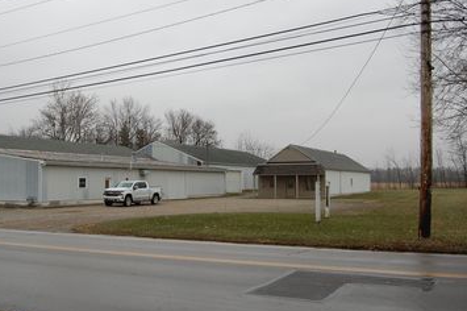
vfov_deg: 35.0
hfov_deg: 50.4
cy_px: 158
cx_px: 187
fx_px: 492
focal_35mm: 38
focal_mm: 18
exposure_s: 1/100
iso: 400
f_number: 5
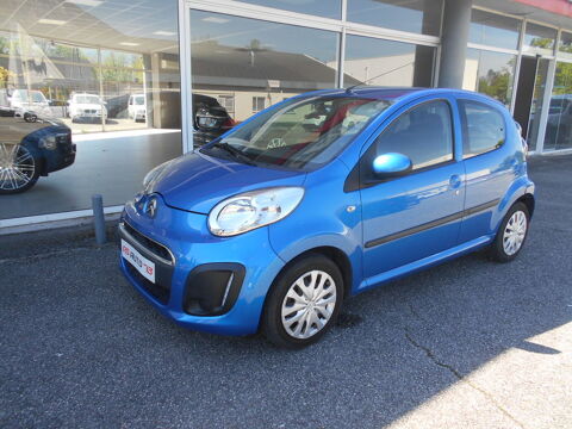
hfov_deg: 67.3
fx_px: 430
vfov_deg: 53.1
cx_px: 286
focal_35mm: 26
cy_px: 214
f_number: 3.2
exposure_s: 1/200
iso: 80
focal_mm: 4.6
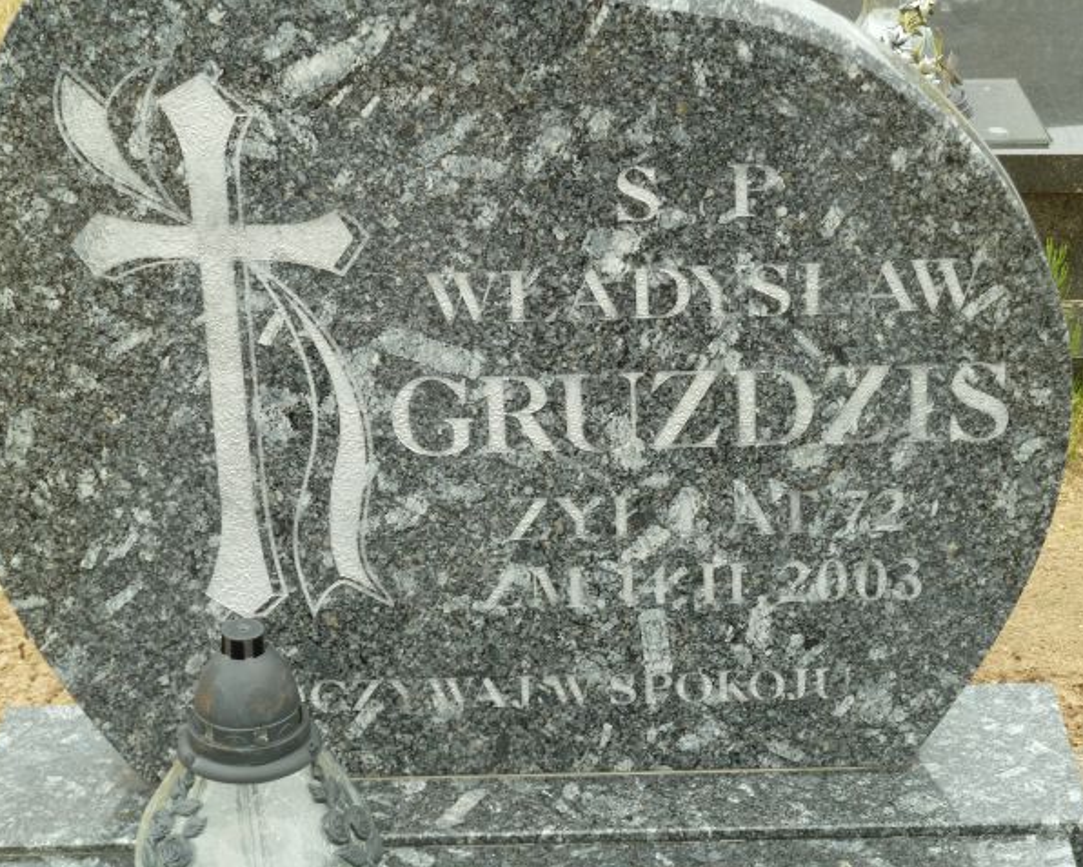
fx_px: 2789
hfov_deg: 22.0
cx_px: 542
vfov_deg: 17.7
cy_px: 433
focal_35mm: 87
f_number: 4.2
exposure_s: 1/60
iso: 80
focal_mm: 13.7
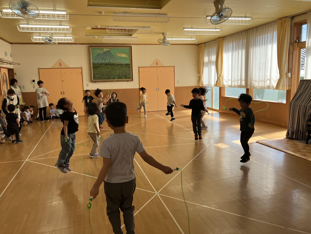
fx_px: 252
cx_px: 156
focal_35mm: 28
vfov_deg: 49.7
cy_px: 117
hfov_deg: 63.4
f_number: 1.8
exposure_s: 1/201
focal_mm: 3.99
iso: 32
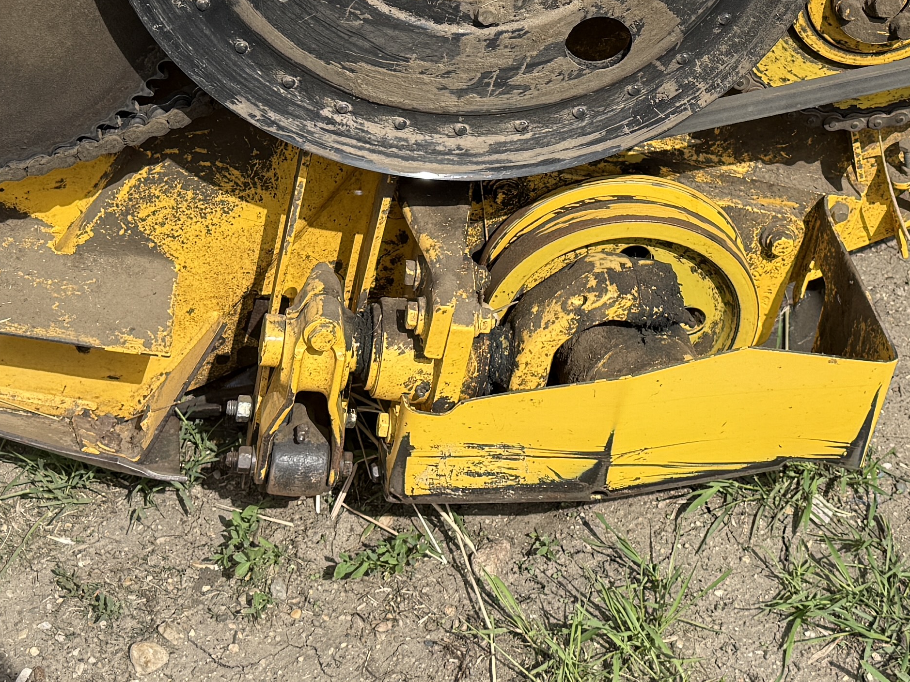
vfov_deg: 19.7
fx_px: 1919
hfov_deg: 26.5
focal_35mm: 73
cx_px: 610
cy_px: 49
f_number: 1.78
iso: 80
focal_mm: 6.76
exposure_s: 1/3584
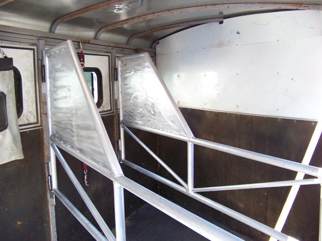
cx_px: 161
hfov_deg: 51.4
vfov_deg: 39.7
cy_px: 120
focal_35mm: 36
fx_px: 335
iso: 159
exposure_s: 1/30
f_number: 2.8
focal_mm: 5.85
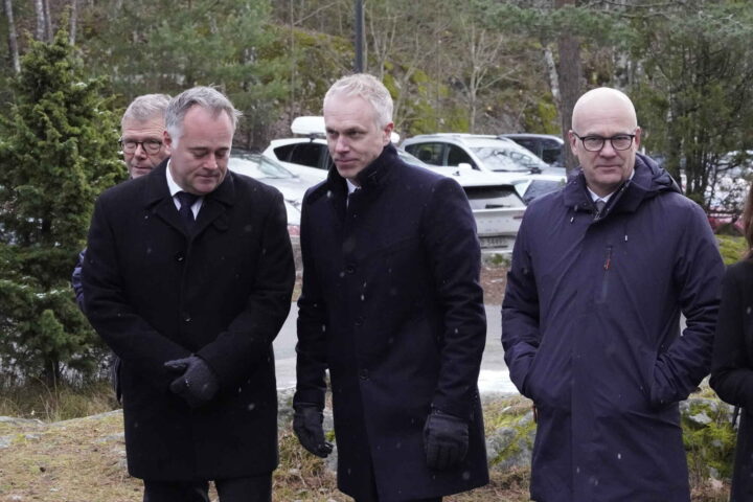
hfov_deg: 15.4
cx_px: 376
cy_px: 251
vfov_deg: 10.3
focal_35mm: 133
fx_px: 2782
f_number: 6.3
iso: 10000
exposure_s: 1/250
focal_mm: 89
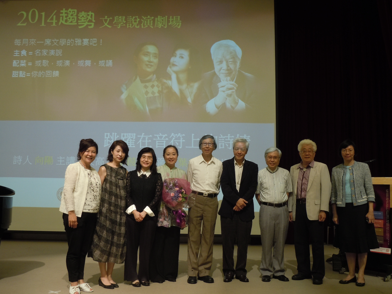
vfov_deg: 36.8
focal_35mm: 39
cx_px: 196
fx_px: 442
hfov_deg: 47.9
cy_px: 147
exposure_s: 1/20
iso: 200
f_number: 4.3
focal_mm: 6.9
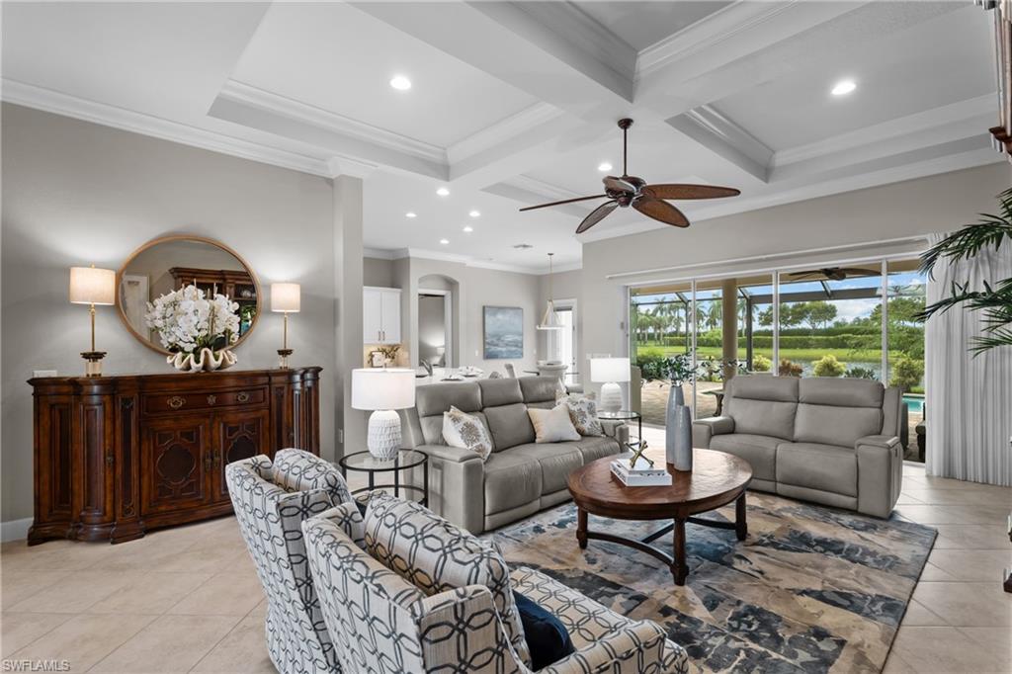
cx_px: 506
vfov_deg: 73.7
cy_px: 337
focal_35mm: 16
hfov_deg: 96.8
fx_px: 450
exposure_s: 1/6
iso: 640
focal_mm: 16
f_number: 9
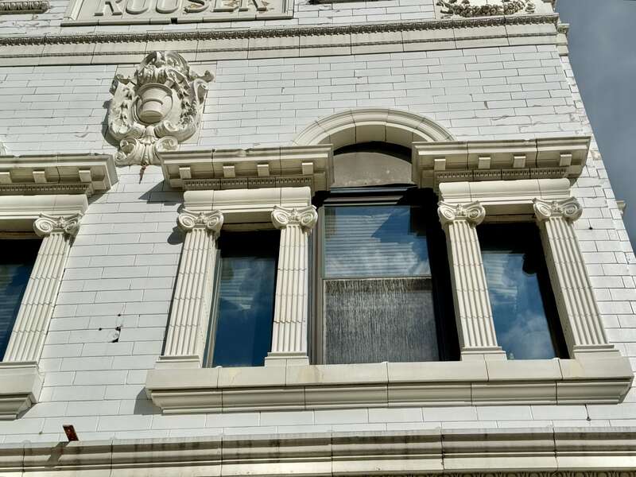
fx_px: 882
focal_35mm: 48
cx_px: 318
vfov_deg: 30.3
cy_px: 238
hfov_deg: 39.7
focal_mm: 6.76
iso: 80
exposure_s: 1/15385
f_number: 1.78
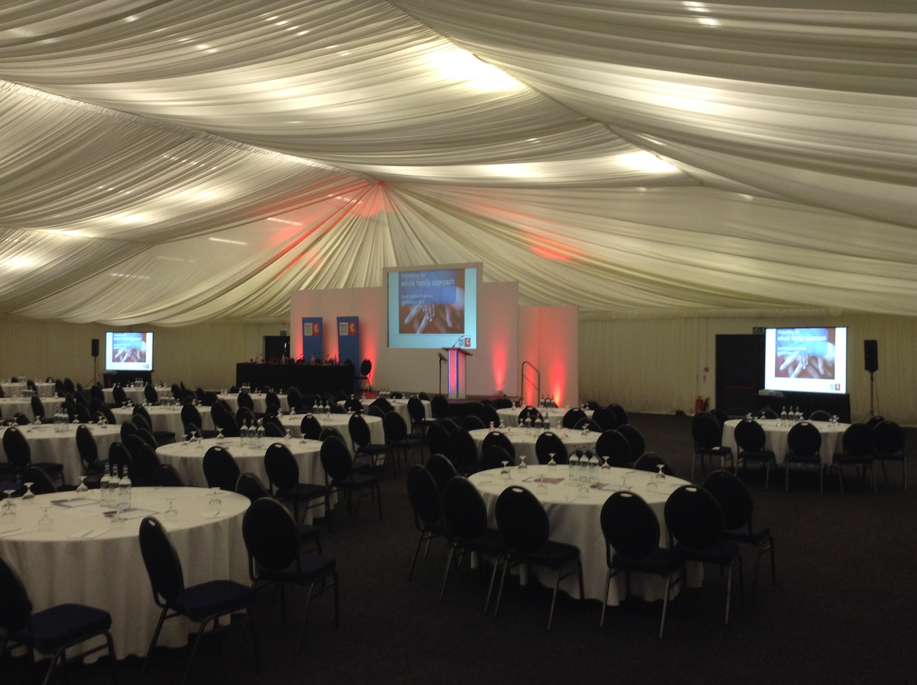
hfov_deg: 55.4
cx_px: 458
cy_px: 342
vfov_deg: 42.8
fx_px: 873
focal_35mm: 33
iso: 50
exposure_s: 1/24
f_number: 2.4
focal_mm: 3.3
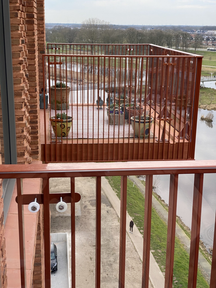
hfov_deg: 28.0
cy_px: 144
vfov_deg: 36.8
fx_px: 433
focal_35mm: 52
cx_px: 108
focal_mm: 6
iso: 20
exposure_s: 1/564
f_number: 2
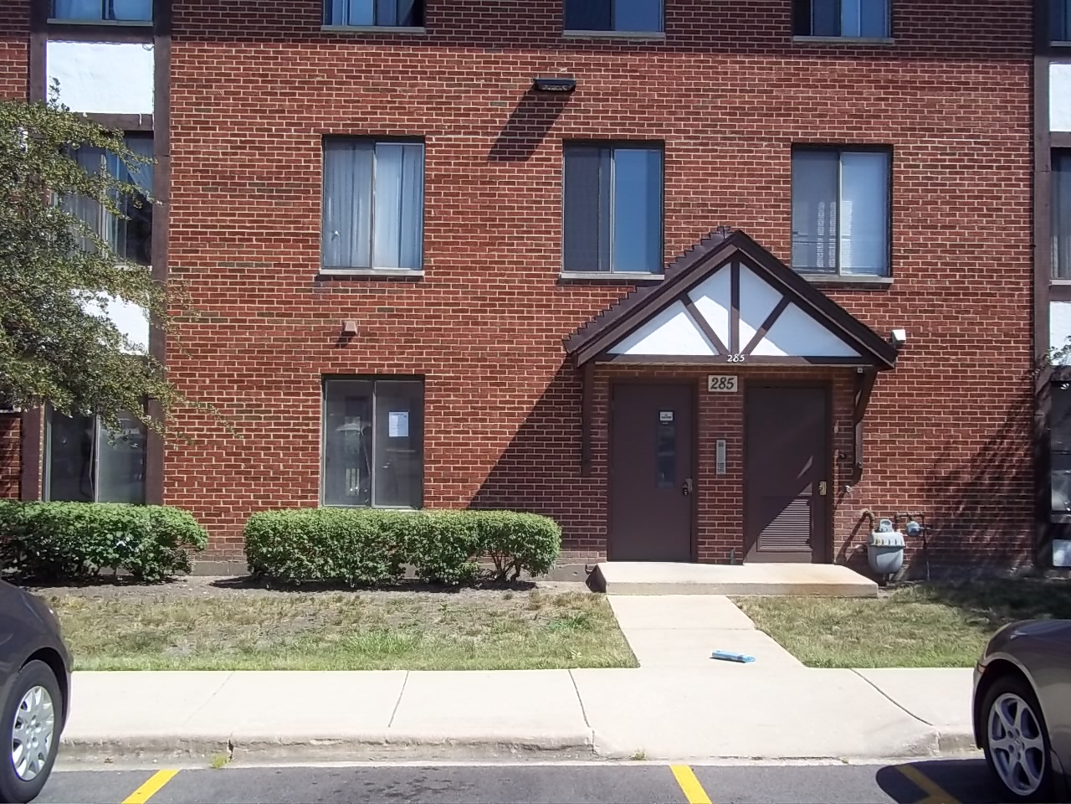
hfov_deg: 51.4
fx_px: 1114
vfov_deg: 39.7
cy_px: 402
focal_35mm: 36
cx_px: 536
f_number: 8
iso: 80
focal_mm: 6.5
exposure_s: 1/160
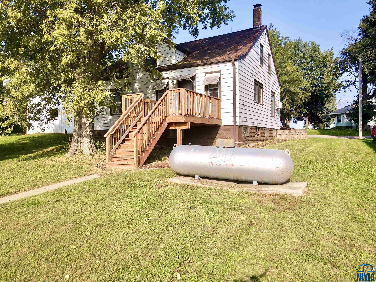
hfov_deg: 71.6
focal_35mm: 24
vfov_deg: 56.8
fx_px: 261
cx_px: 188
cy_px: 141
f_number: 2.8
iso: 100
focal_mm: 4.5
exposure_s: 1/25
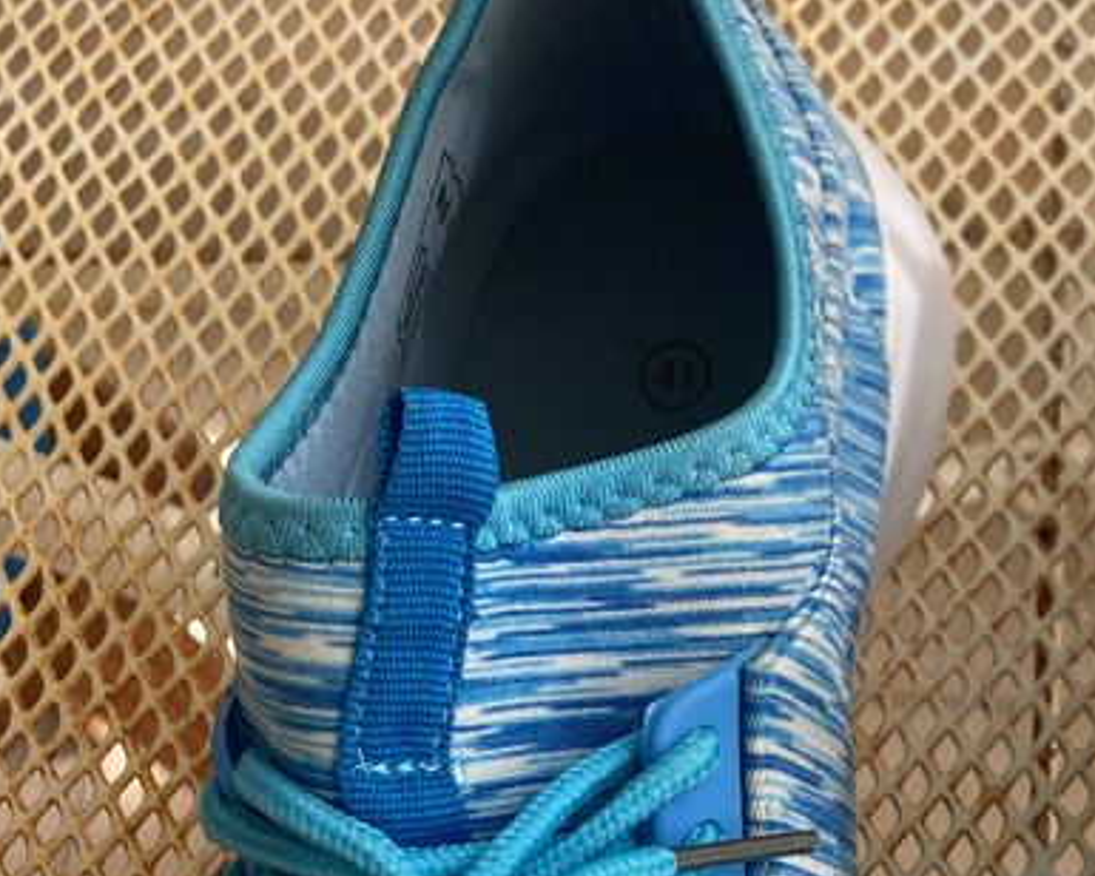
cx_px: 876
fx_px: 2301
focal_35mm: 71
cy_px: 850
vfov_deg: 20.9
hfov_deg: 26.3
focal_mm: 3.99
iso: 20
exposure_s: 1/189
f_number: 1.8
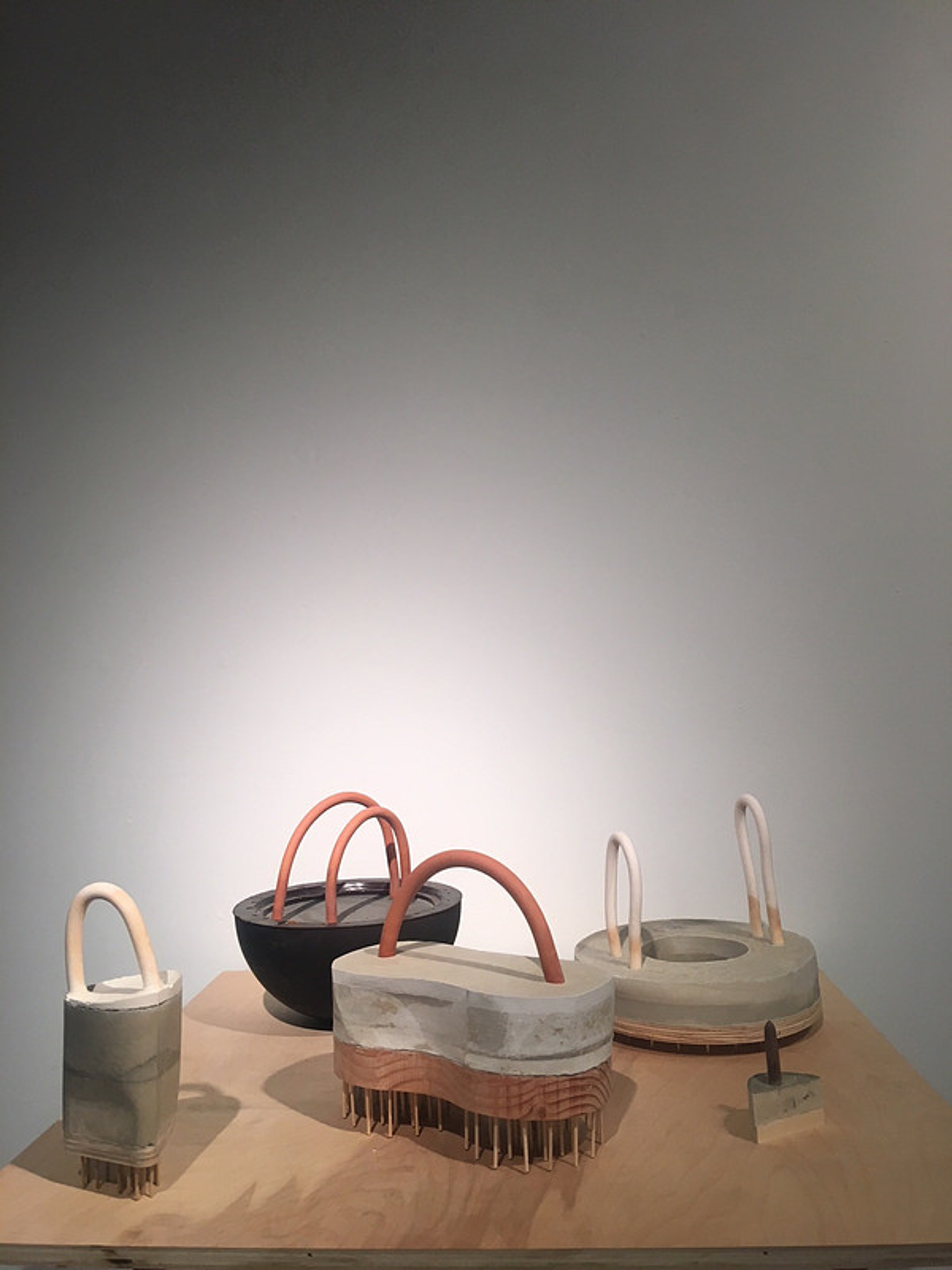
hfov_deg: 48.2
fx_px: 1063
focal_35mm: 29
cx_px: 476
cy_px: 635
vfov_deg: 61.7
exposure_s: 1/40
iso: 25
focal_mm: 4.15
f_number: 2.2
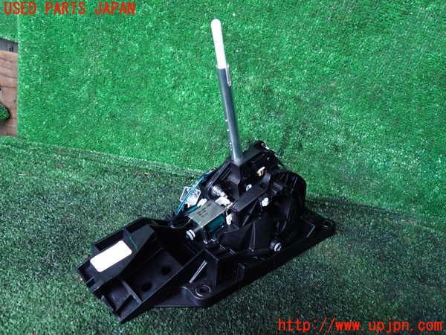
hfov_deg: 60.0
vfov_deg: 46.8
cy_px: 168
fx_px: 387
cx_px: 223
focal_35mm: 30
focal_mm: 5.4
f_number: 2.3
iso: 800
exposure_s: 1/25
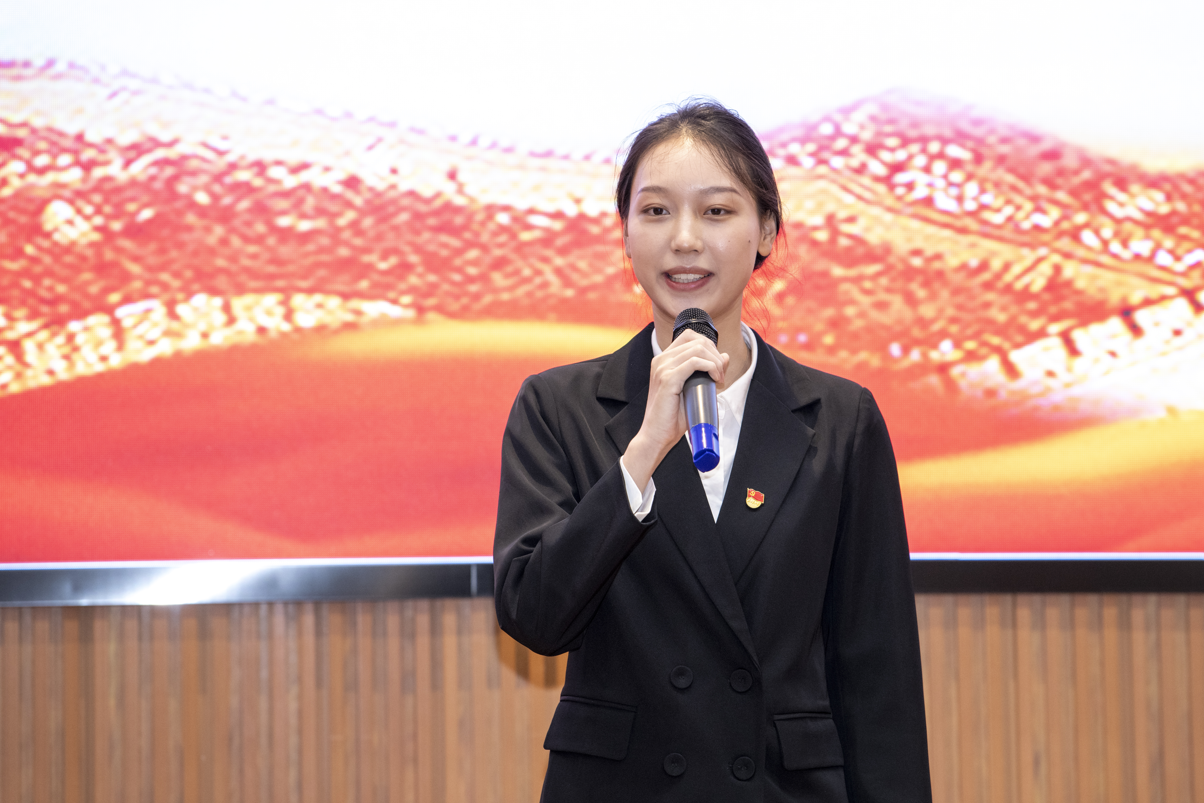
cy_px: 413
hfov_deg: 8.5
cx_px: 691
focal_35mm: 241
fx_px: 8059
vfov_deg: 5.7
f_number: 4
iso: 1250
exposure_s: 1/250
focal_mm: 200
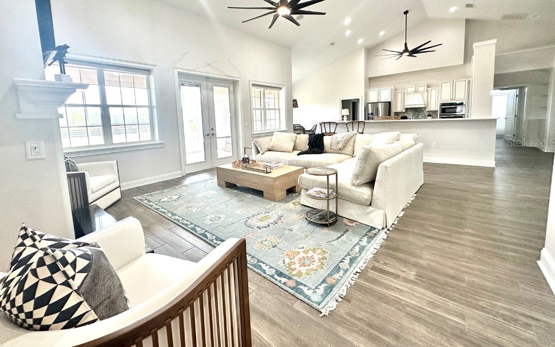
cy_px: 142
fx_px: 227
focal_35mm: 15
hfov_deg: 101.5
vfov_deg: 74.1
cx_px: 278
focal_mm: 2.22
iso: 250
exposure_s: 1/120
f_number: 2.2
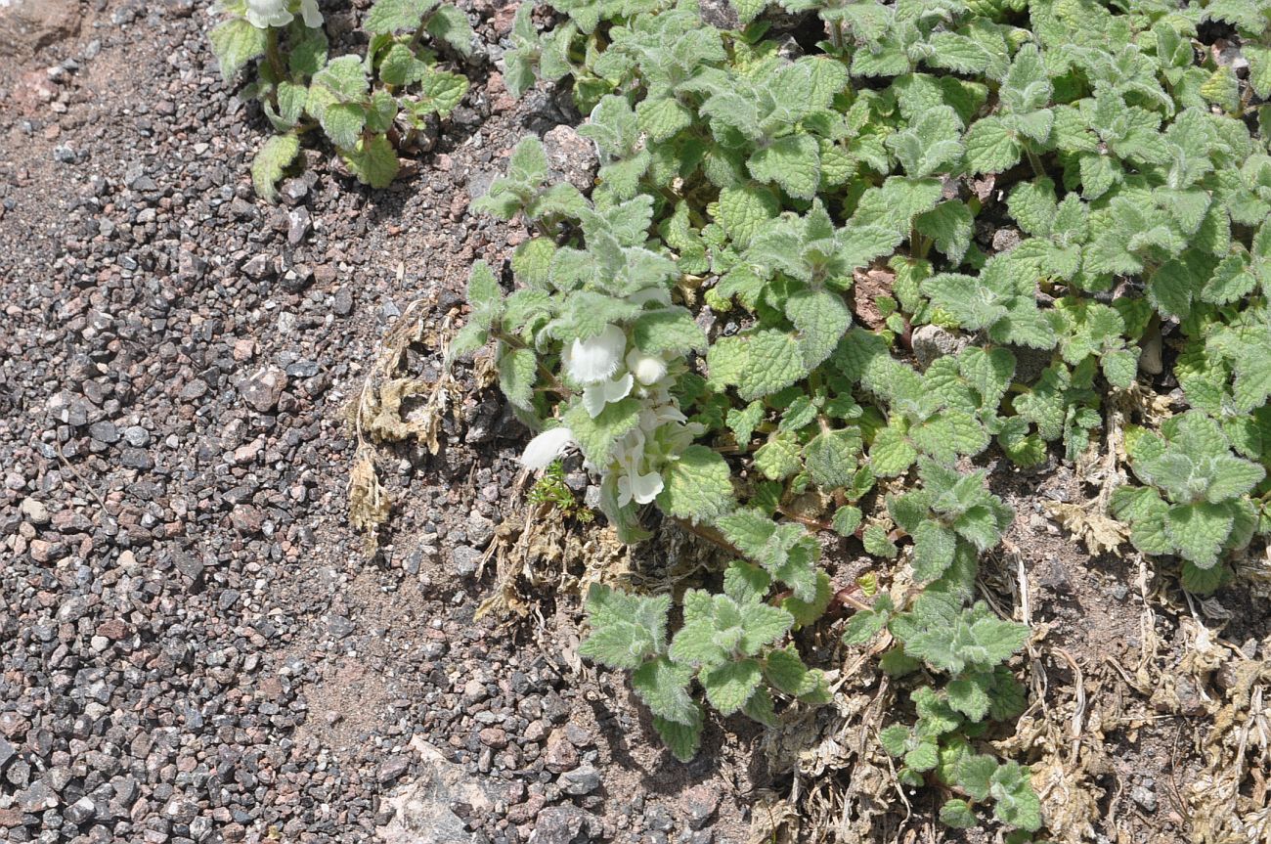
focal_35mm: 112
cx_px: 636
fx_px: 3966
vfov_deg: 12.1
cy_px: 422
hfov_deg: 18.2
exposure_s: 1/125
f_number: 16
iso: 200
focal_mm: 75
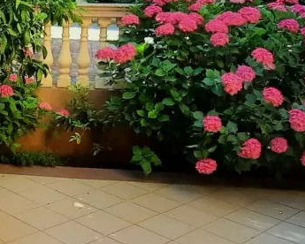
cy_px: 54
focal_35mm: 59
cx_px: 7
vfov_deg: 25.4
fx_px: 533
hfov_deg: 30.0
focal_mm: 1.74
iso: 40
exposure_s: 1/540
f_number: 2.2
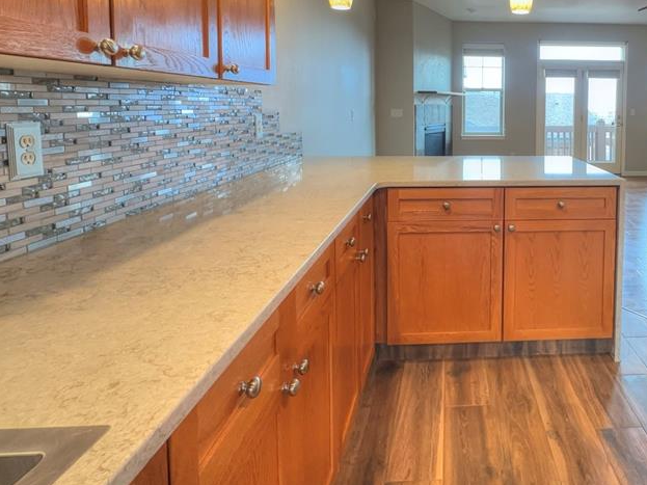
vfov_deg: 56.4
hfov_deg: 69.5
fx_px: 430
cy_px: 131
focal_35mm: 23
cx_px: 479
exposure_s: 1/60
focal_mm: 2.2
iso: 160
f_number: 2.2
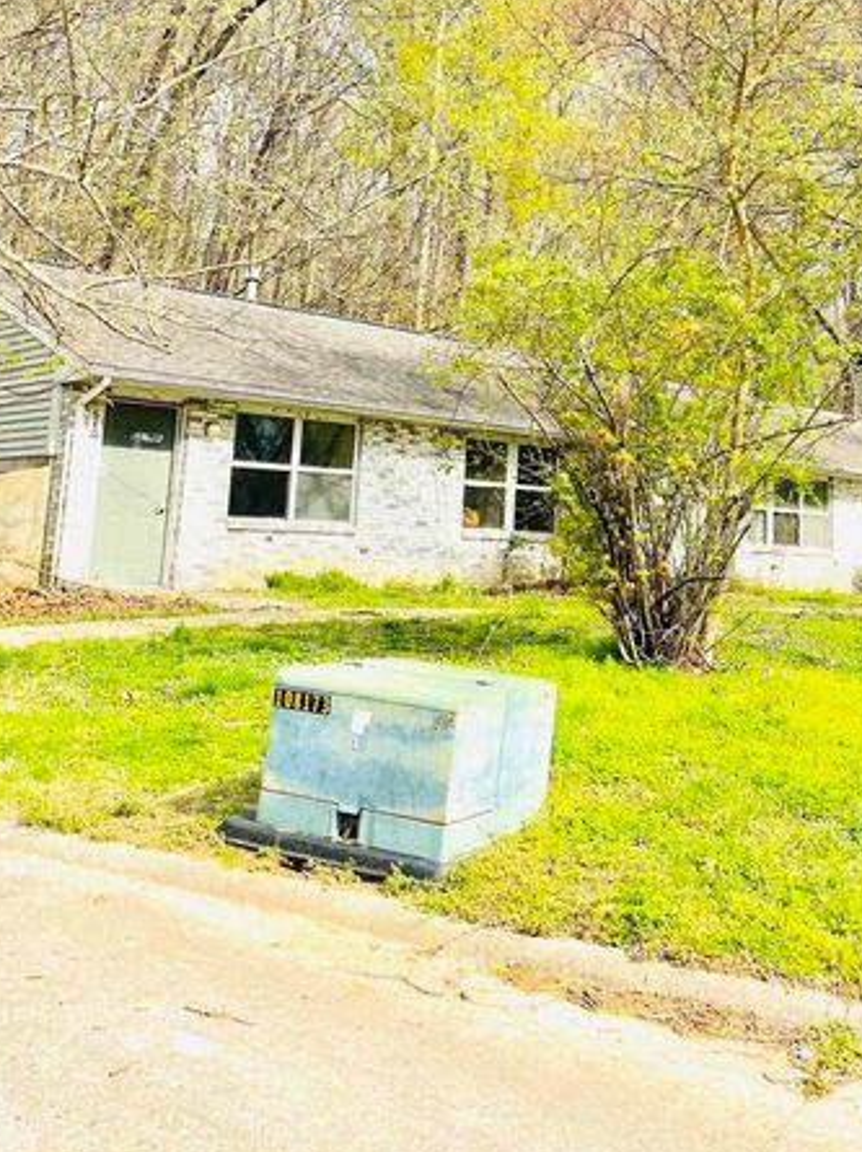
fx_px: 1297
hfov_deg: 36.2
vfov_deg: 46.7
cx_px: 606
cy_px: 333
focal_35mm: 39
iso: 32
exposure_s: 1/2681
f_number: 1.6
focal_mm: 4.2
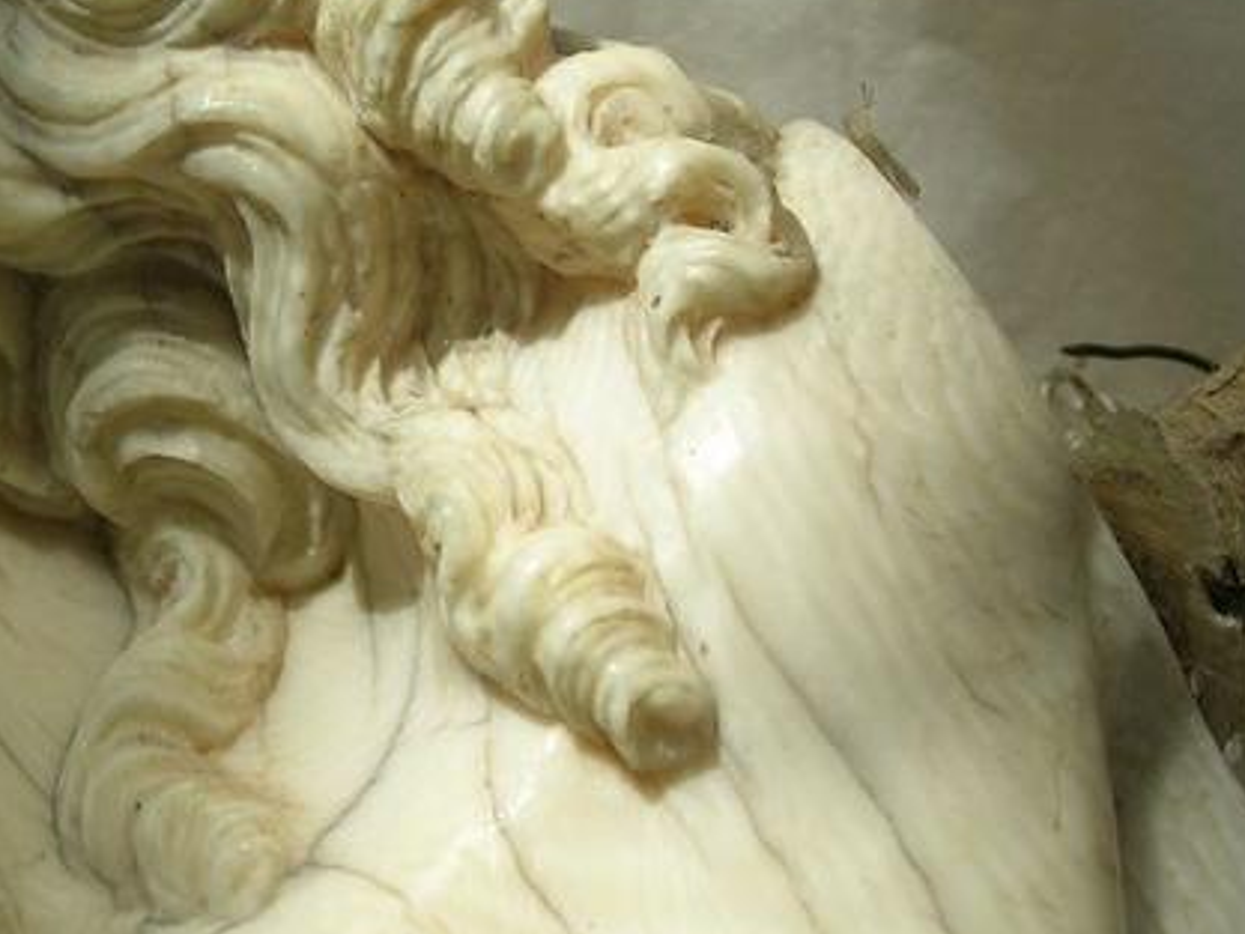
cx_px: 113
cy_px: 233
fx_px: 3454
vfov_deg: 15.3
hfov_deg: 20.0
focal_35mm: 96
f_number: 5.4
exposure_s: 1/609
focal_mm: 10.3
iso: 50
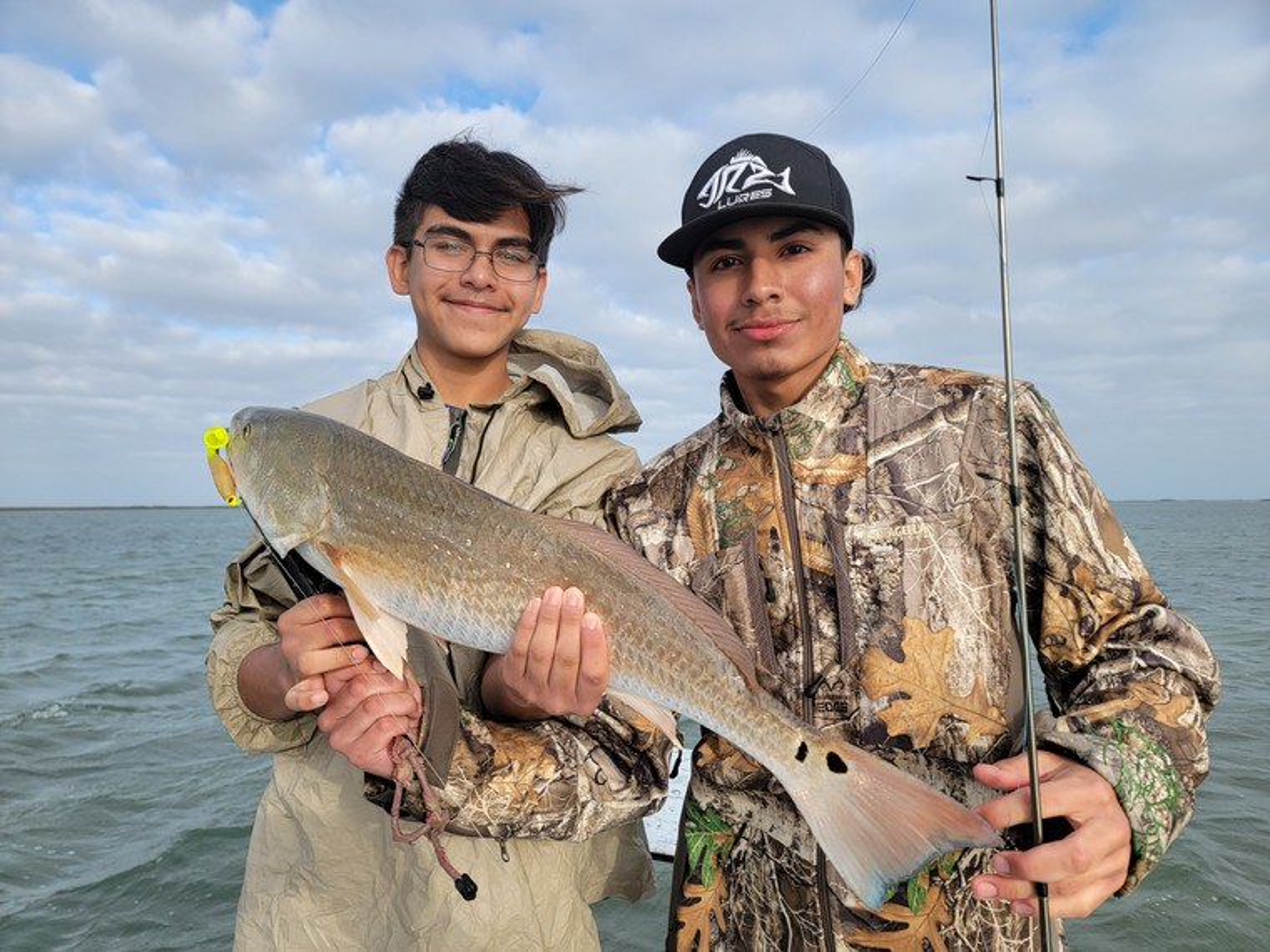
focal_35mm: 24
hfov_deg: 71.6
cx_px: 635
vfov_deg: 56.8
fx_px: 881
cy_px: 476
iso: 16
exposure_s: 1/519
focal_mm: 6.7
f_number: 1.8
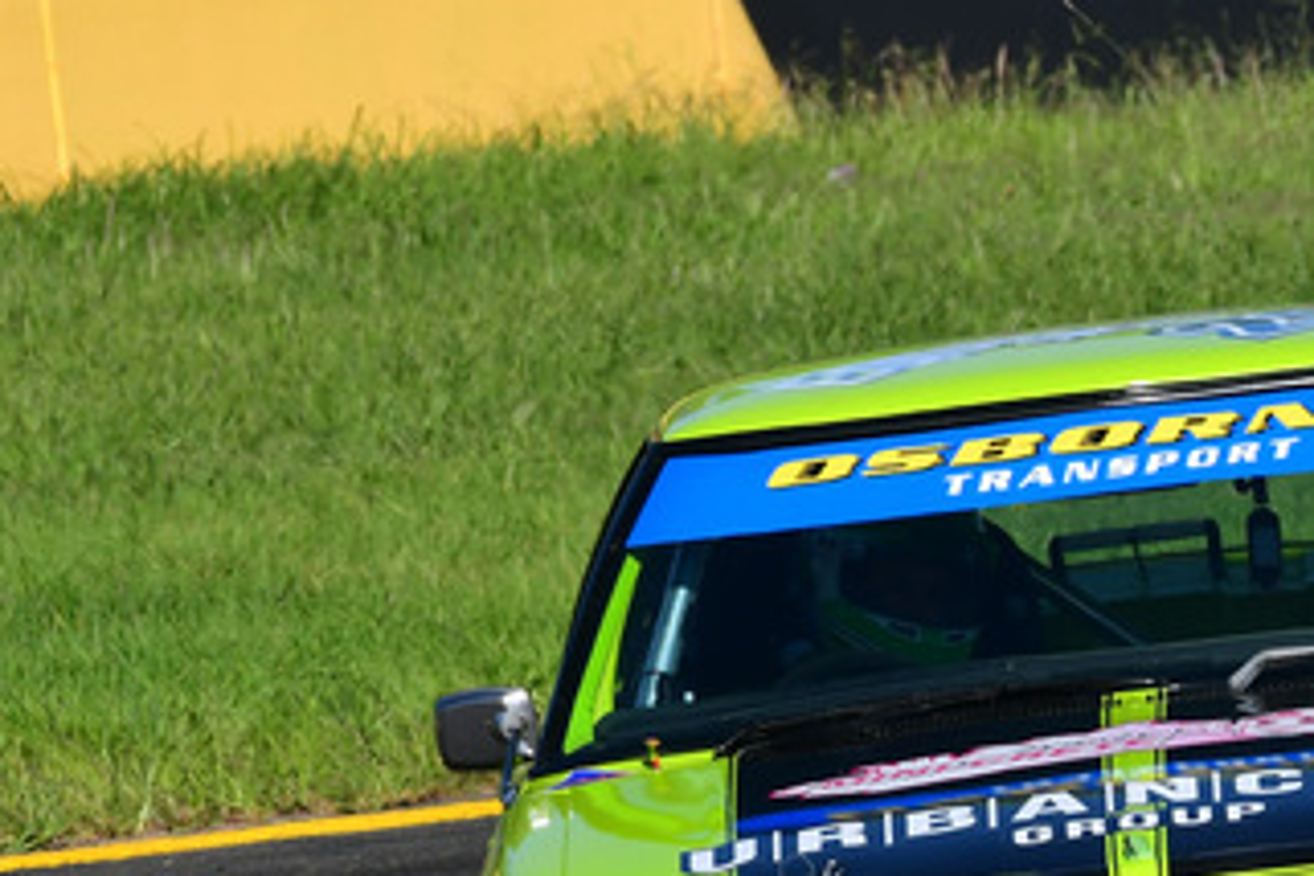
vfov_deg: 1.2
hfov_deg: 1.8
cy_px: 663
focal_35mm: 1159
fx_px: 42300
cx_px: 1621
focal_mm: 310
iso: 400
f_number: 13
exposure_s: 1/640
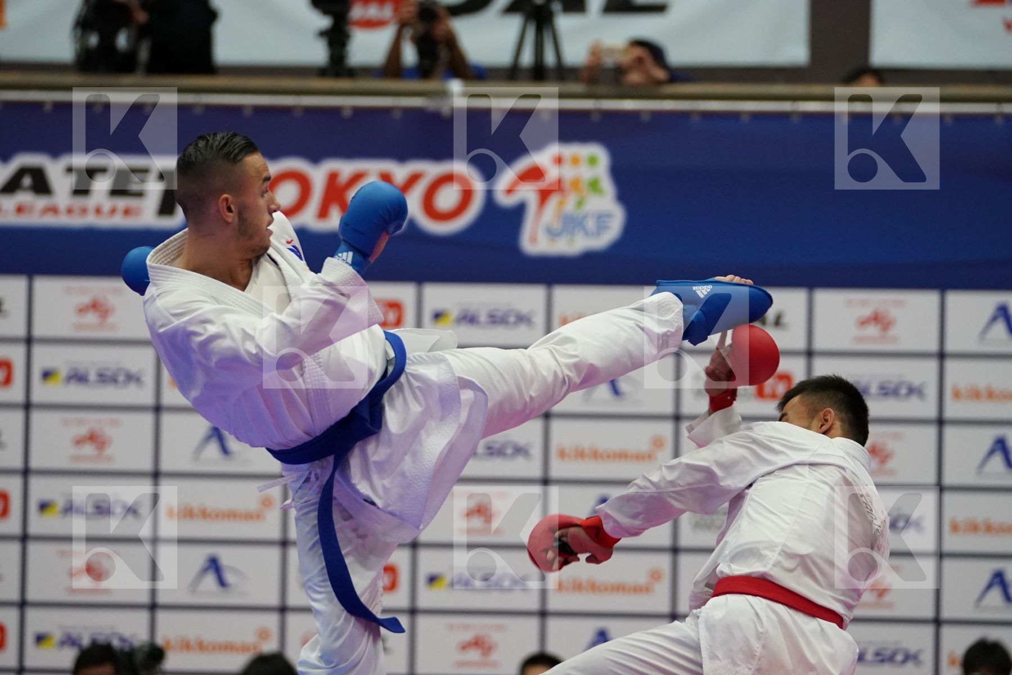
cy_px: 338
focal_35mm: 225
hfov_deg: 9.1
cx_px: 506
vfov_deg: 6.1
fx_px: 6325
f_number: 2.8
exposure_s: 1/1000
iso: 2500
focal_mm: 150
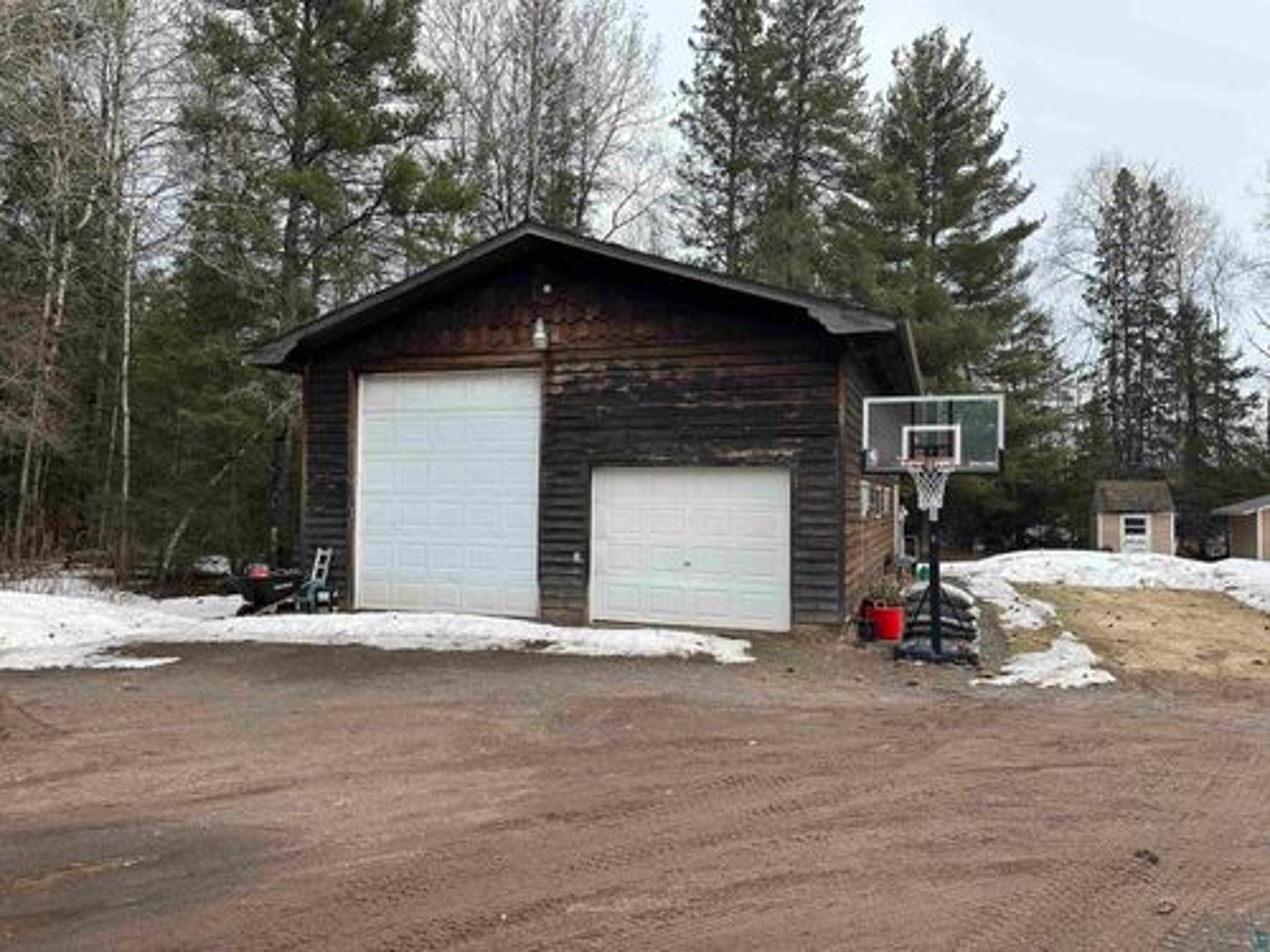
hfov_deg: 71.6
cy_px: 476
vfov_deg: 56.8
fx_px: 881
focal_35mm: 24
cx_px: 635
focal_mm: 6.86
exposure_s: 1/718
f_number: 1.78
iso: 80
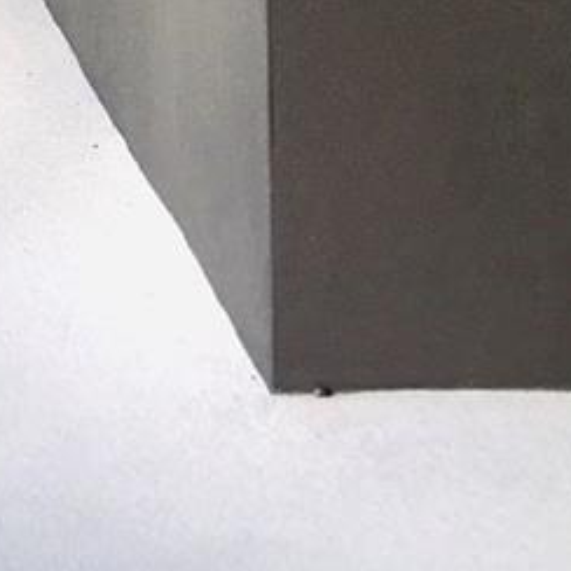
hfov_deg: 13.1
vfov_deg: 12.4
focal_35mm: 126
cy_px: -512
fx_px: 2351
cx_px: -290
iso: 25
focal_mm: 4.15
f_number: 2.2
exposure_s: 1/519
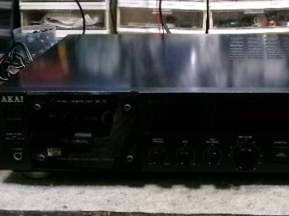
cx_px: 197
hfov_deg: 23.2
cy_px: 95
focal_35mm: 84
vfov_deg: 17.6
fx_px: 701
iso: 800
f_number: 4.9
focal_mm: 9.5
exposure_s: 1/34
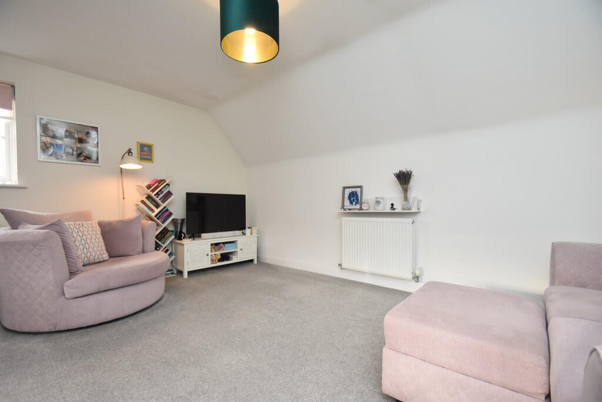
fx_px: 251
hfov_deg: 100.4
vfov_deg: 77.3
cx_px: 301
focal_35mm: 15
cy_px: 201
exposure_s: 1/160
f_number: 4.5
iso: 800
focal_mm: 10
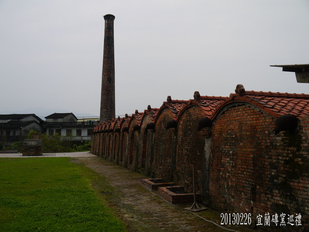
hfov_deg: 49.0
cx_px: 154
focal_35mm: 38
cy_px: 116
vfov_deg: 37.7
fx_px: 339
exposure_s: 1/160
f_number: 5
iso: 160
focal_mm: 19
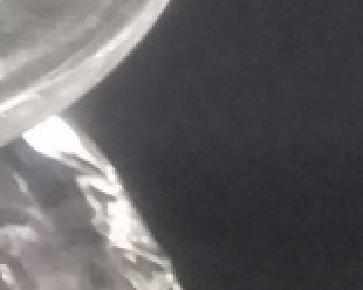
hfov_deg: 14.9
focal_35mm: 117
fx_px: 1257
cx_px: -234
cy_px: -229
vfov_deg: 12.1
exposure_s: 1/17
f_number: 1.9
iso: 320
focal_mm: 2.47
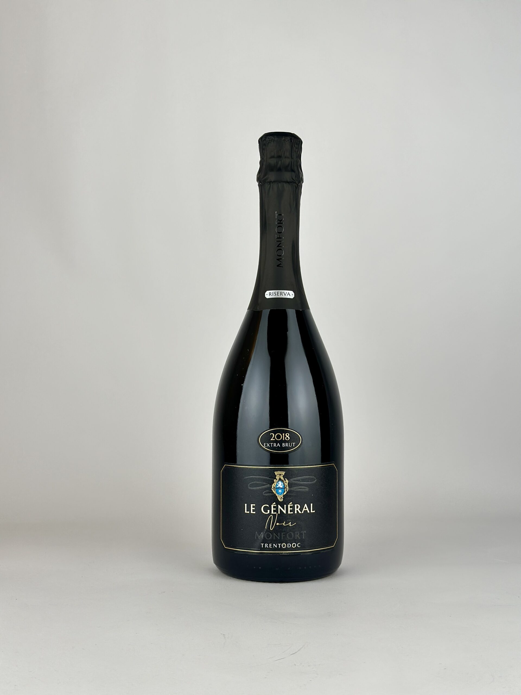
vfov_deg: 39.7
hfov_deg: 30.3
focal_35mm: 48
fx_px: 963
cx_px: 260
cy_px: 348
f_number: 1.78
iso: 80
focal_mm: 6.86
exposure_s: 1/685
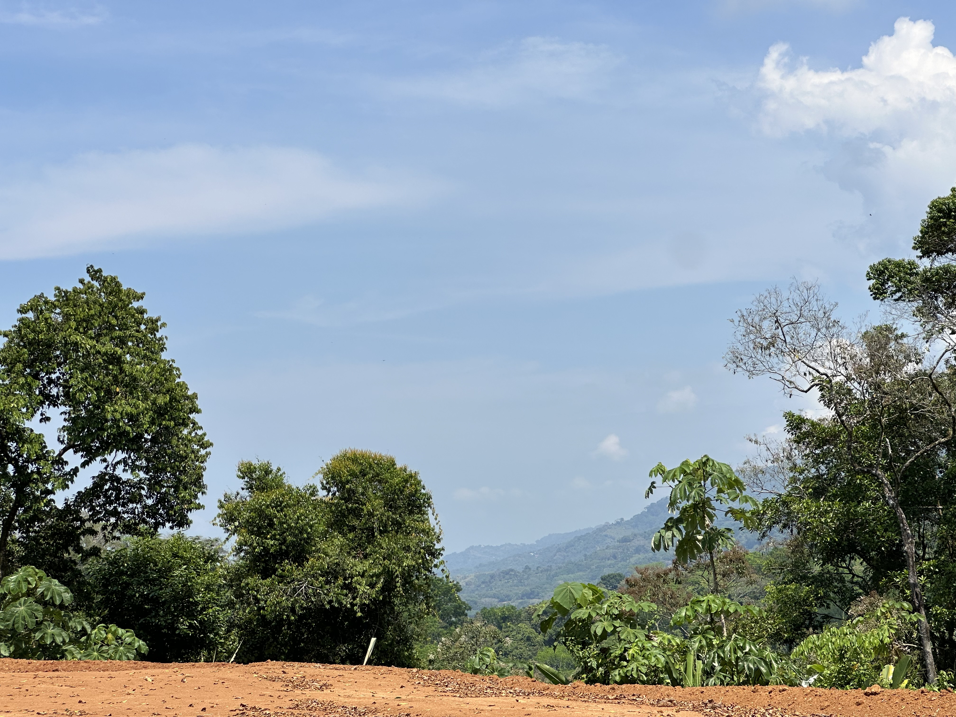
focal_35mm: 77
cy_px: 358
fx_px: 2127
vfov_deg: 19.1
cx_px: 478
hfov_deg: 25.3
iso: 32
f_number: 2.8
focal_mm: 9
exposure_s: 1/1107
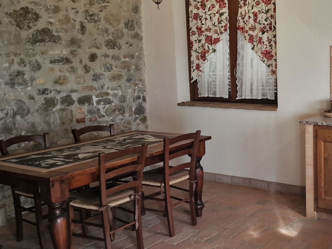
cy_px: 122
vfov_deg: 32.2
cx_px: 284
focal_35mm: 45
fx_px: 432
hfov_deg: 39.7
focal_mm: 6.4
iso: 200
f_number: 1.8
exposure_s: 1/100
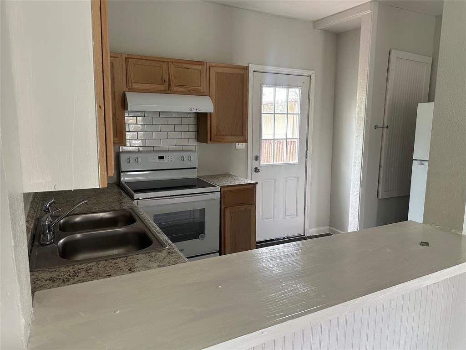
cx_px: 233
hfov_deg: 71.6
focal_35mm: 24
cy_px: 175
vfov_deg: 56.8
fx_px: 323
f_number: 1.78
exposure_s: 1/121
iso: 200
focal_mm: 6.86
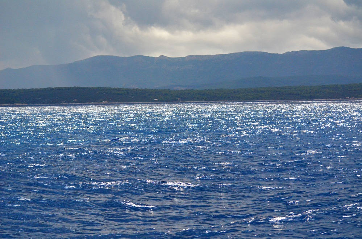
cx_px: 181
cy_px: 120
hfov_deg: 19.5
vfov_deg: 13.0
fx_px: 1053
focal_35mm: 105
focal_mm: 70
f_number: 4.5
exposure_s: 1/8000
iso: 2500
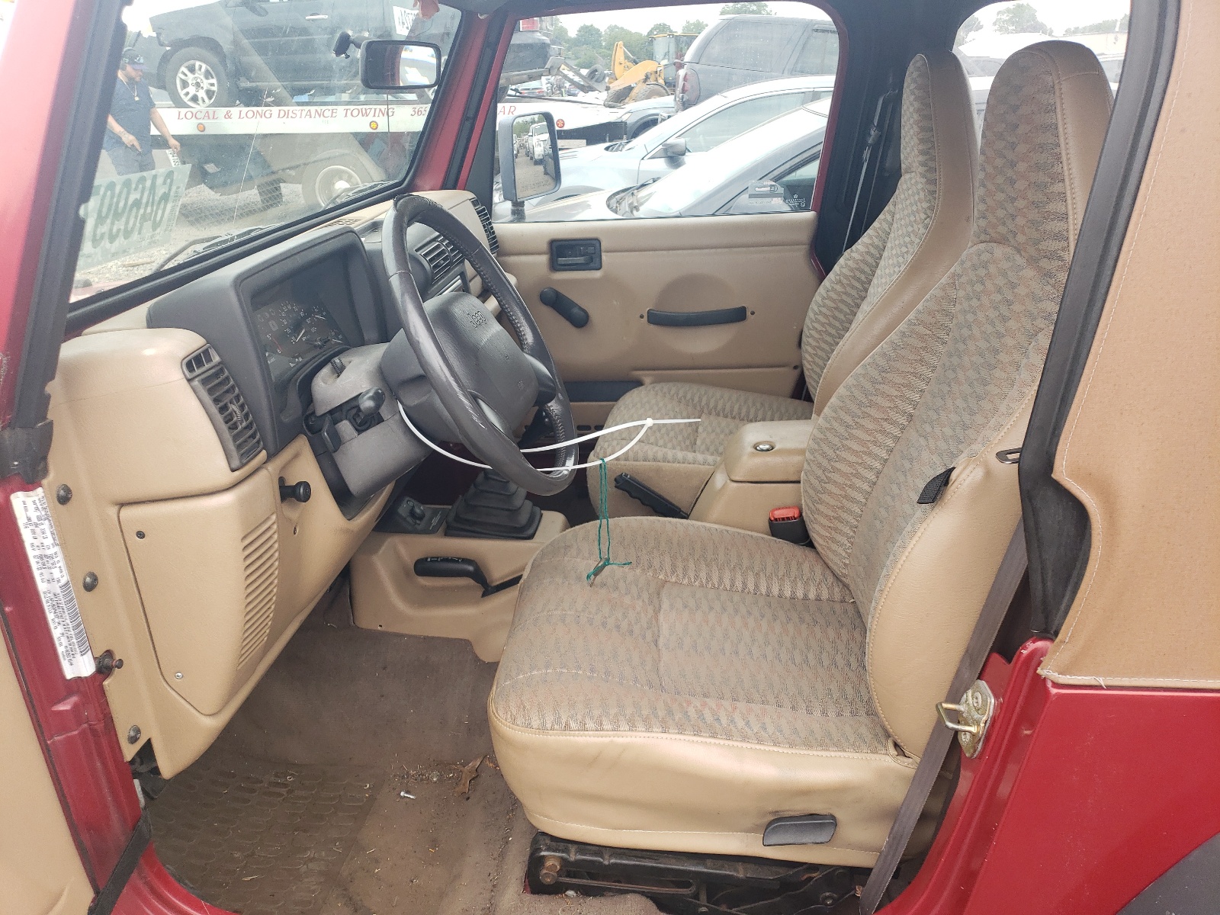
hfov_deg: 67.3
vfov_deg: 53.1
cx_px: 610
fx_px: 916
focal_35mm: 26
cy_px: 458
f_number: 1.5
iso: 50
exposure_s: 1/400
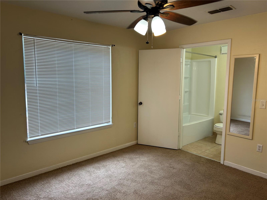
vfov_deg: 53.1
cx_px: 134
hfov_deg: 67.3
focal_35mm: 26
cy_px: 100
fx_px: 201
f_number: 1.5
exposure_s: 1/120
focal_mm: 5.7
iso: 50
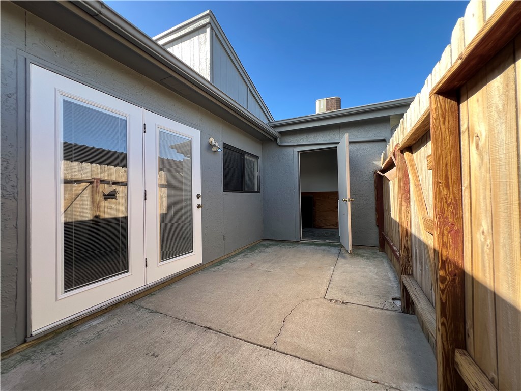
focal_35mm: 13
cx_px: 260
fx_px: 196
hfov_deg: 106.2
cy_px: 196
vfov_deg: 89.9
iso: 32
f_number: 1.8
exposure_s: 1/230
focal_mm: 1.57
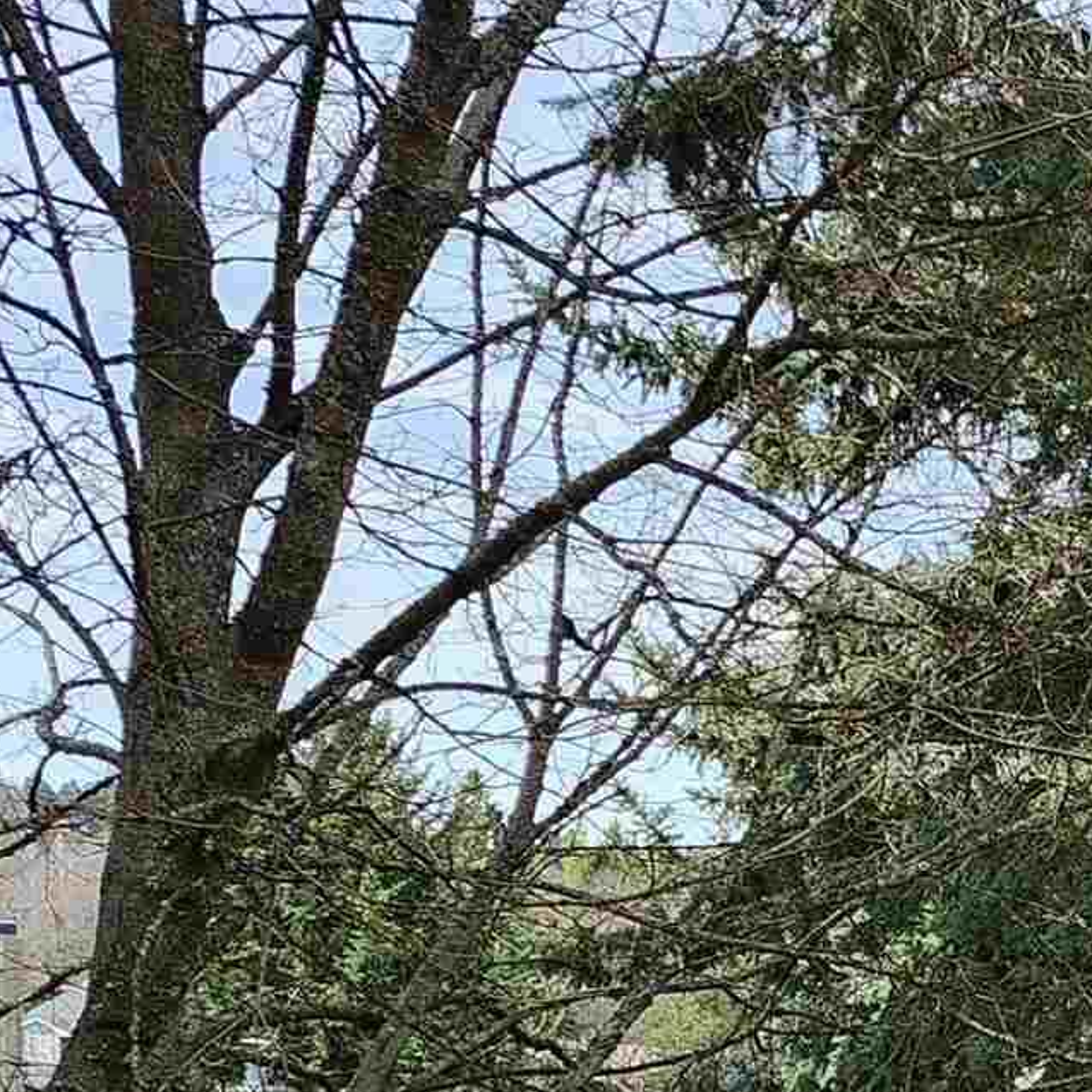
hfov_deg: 14.4
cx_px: 2263
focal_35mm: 98
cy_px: 1449
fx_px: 3498
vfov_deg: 16.7
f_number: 1.8
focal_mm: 5.54
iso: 25
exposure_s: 1/404
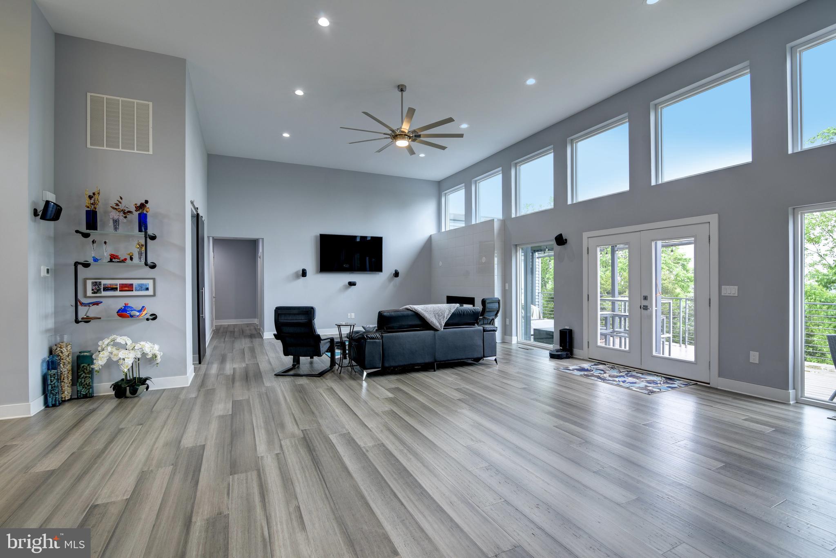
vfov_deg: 73.8
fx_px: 372
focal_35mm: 16
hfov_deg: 96.7
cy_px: 279
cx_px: 418
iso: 200
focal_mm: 16
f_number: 6.3
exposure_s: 1/6
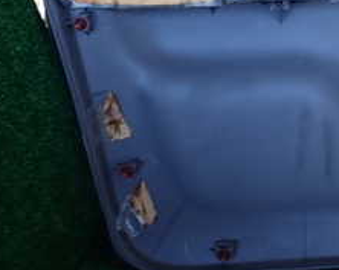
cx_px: 386
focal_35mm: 66
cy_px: -18
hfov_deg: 26.2
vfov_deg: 22.0
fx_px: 661
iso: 100
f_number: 2
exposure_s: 1/60
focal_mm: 4.5
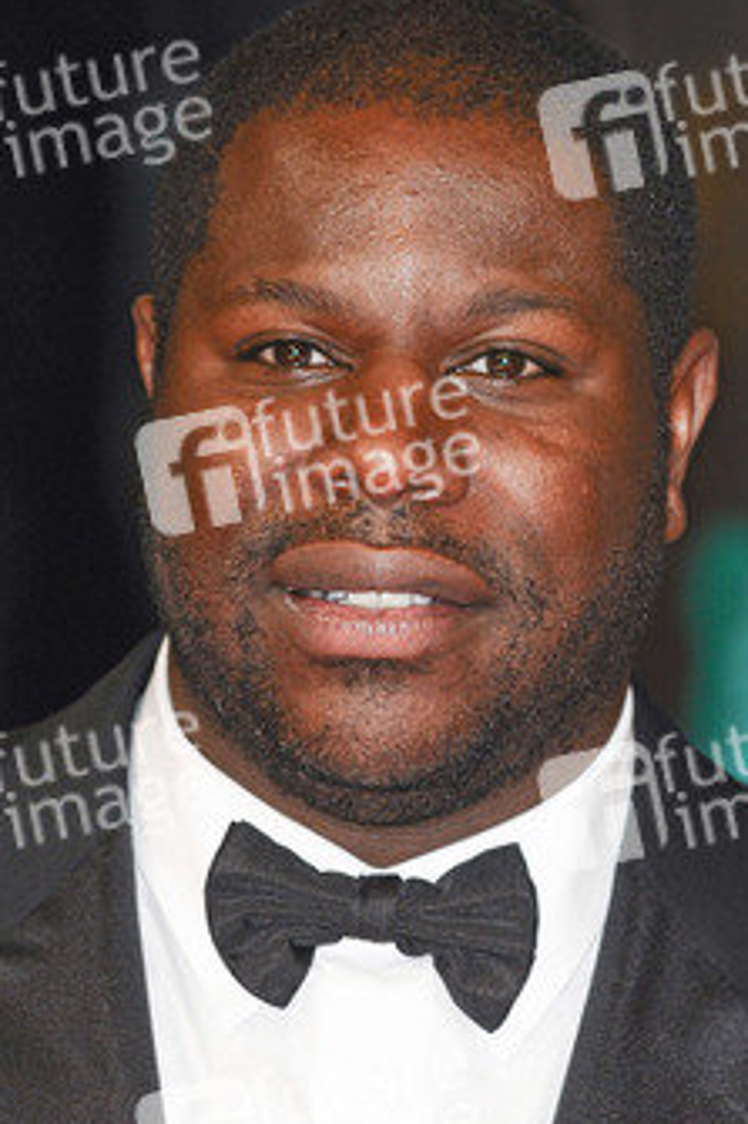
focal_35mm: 332
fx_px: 10345
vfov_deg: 6.2
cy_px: 624
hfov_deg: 4.1
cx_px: 408
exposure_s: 1/250
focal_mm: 185
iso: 320
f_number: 4.5
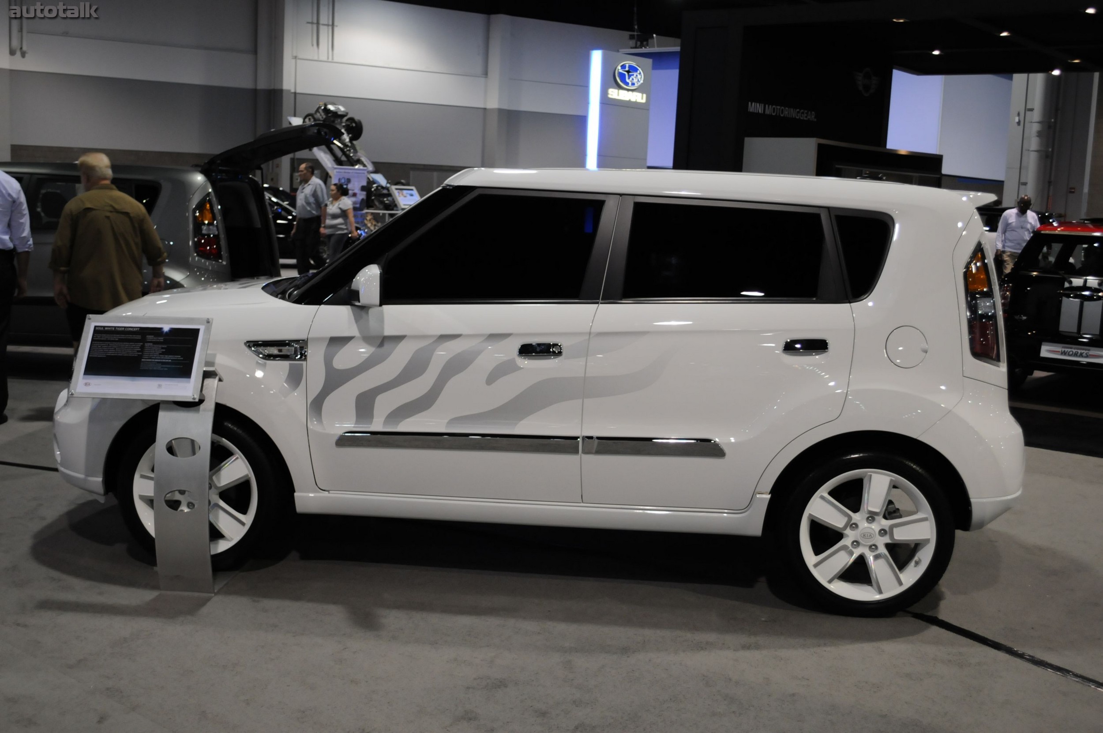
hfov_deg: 49.6
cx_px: 552
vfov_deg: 34.1
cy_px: 366
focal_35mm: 39
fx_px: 1194
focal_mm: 26
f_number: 4.2
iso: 800
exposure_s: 1/60
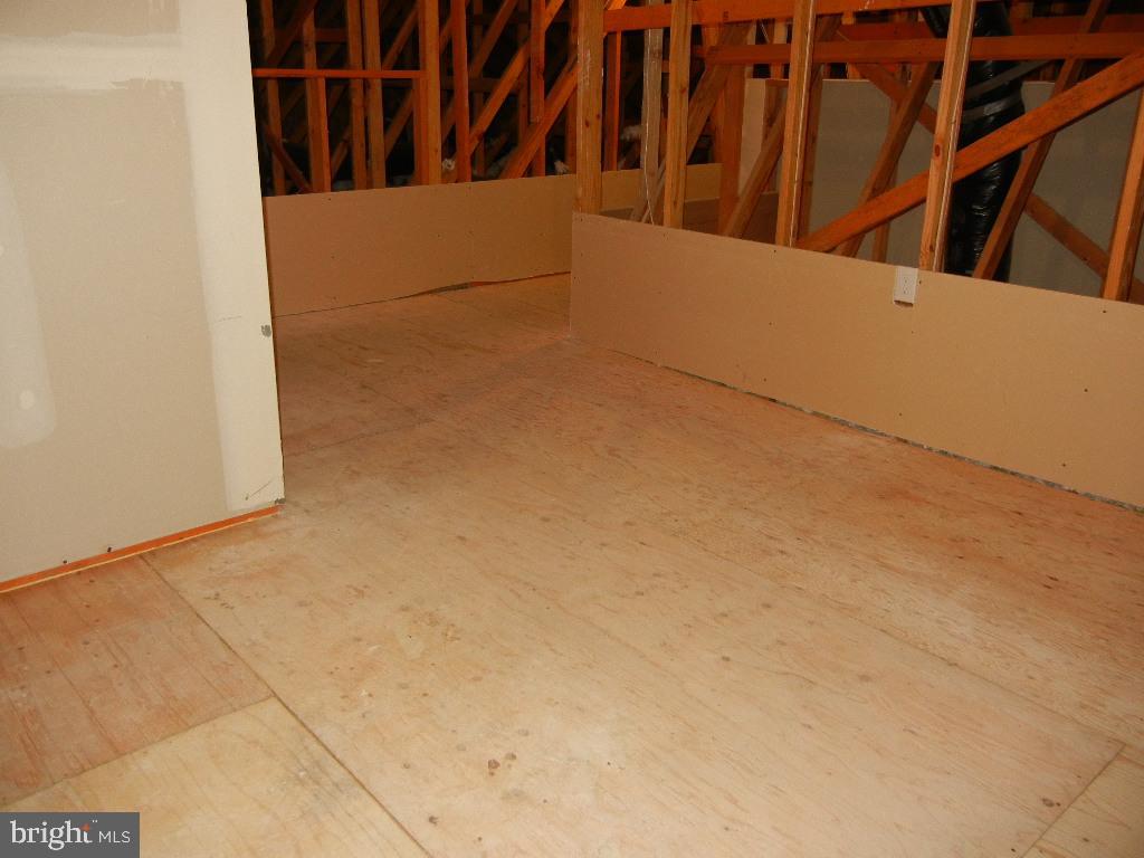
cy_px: 429
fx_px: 991
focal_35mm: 30
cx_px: 572
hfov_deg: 60.0
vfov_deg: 46.8
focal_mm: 5.4
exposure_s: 1/30
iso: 233
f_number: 3.5
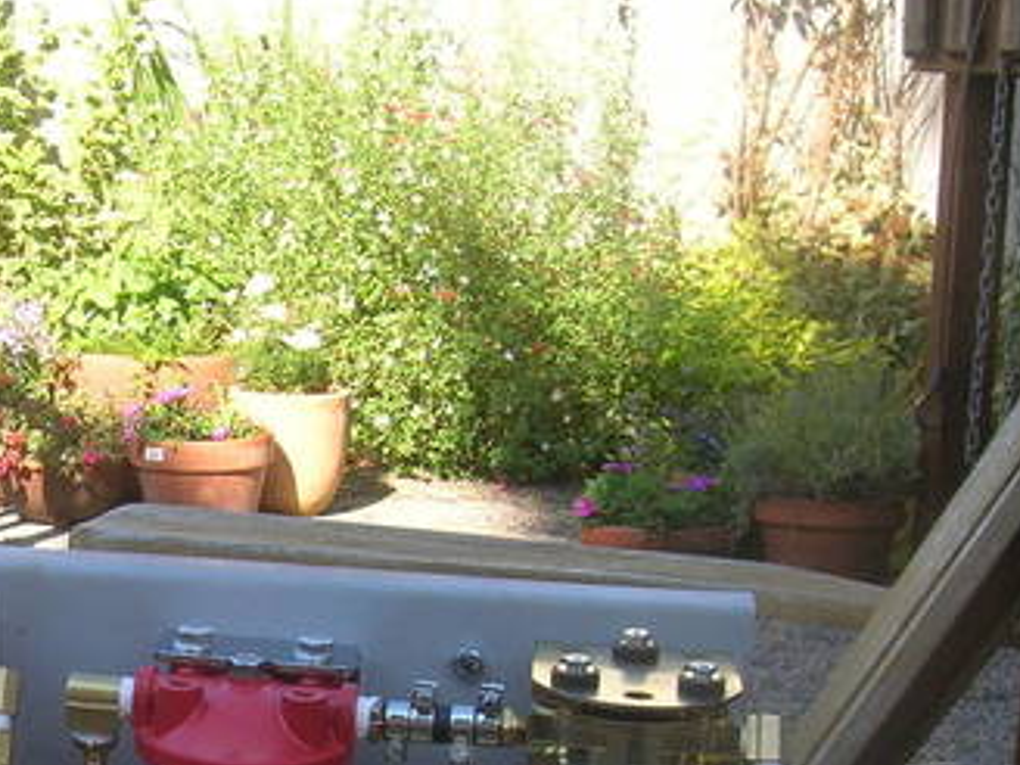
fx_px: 2475
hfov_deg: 22.7
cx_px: 100
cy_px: 665
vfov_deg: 17.4
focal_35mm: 84
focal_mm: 5.7
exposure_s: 1/89.6
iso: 50
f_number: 4.9
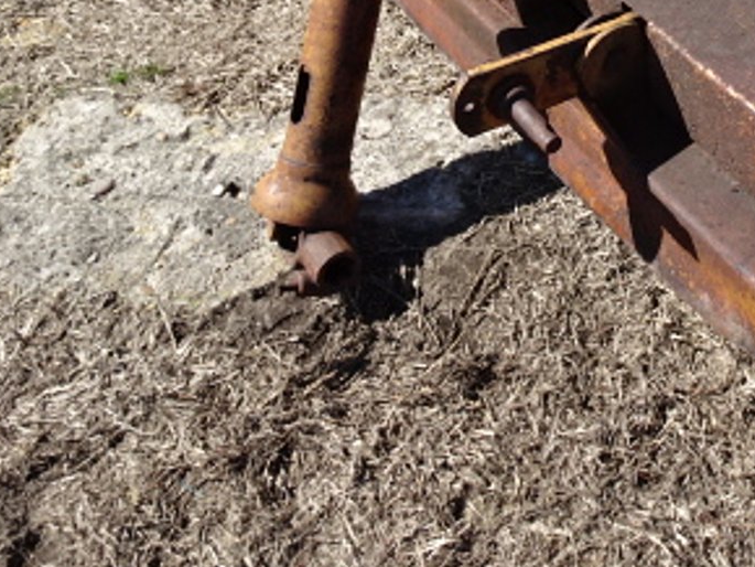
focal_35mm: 53
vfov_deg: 25.6
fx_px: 1156
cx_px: 715
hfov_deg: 33.7
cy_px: -54
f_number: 3.5
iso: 80
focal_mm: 4.1
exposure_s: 1/640
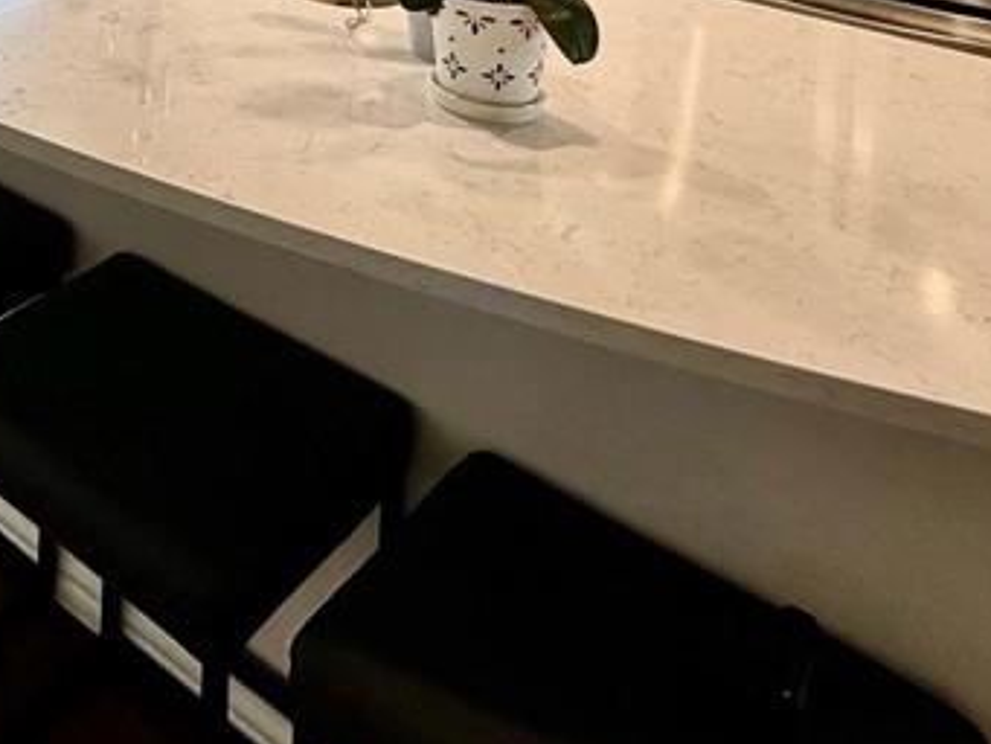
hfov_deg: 40.4
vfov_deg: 26.3
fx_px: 1203
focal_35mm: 42
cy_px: -337
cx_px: 49
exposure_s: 1/120
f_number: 2.2
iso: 125
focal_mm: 2.22
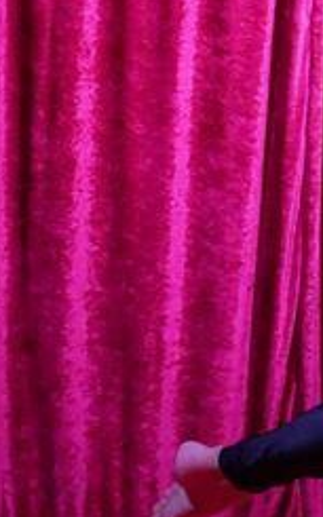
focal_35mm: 242
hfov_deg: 5.1
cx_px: 1043
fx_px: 3410
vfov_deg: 8.6
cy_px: 511
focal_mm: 28
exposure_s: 1/125
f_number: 5.5
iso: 4000
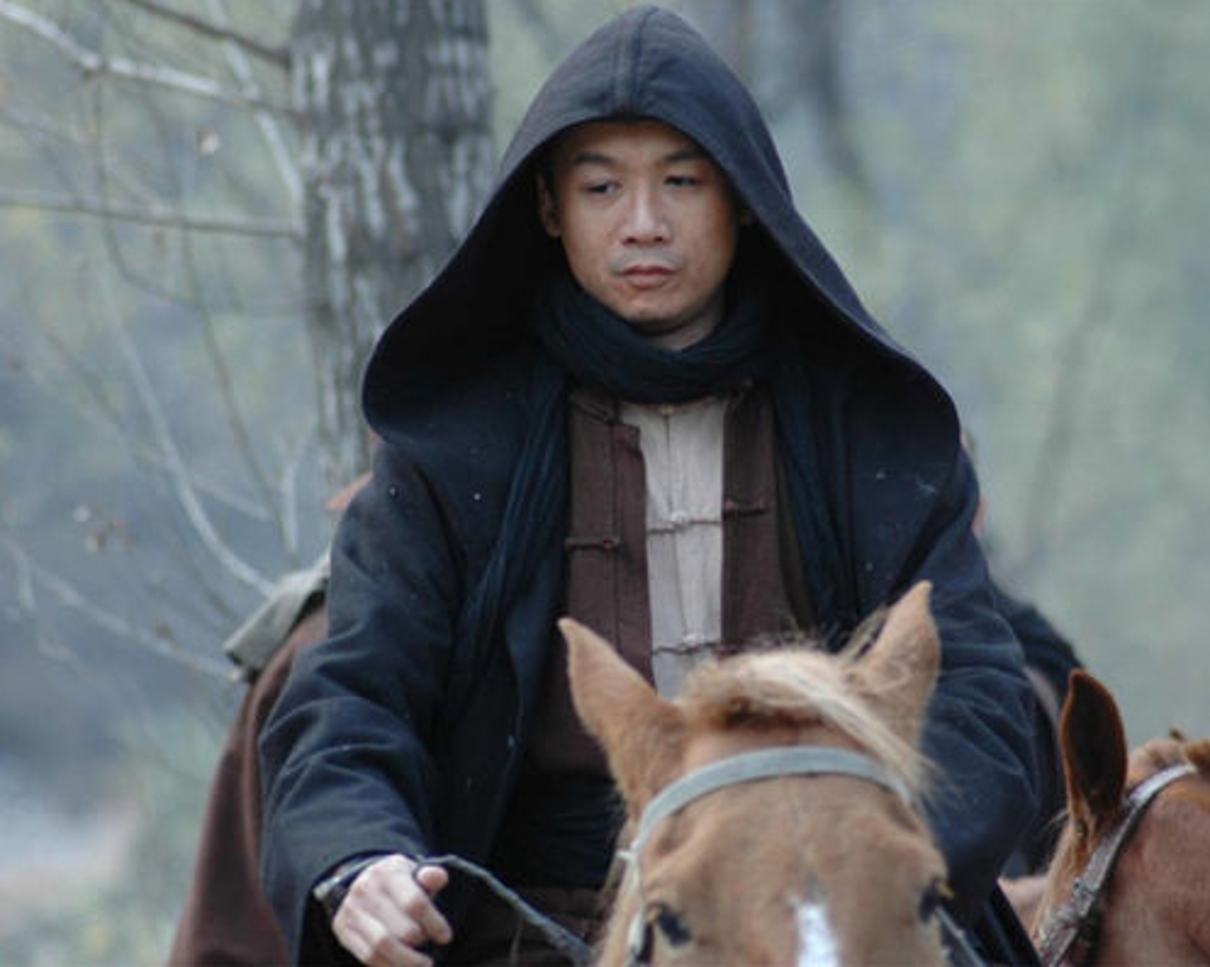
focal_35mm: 264
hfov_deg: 7.3
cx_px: 652
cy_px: 482
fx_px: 9433
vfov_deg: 5.9
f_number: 4.5
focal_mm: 155
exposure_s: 1/125
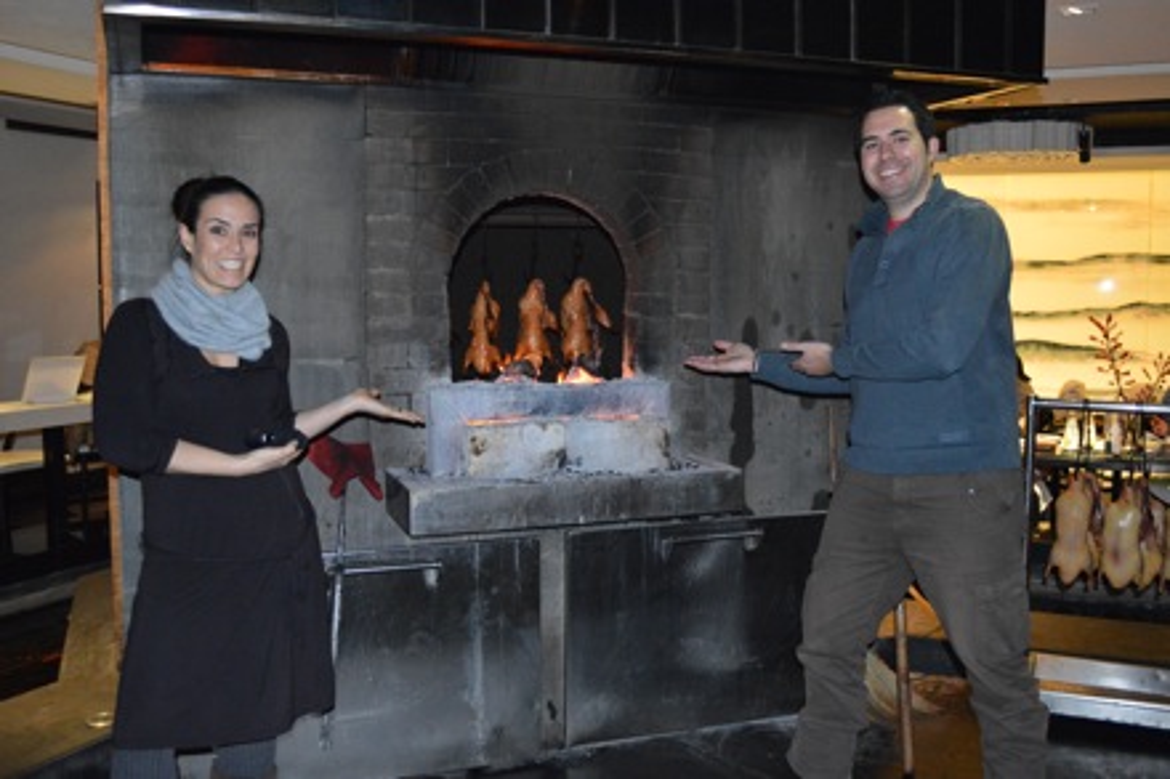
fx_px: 1169
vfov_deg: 36.8
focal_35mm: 36
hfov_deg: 53.1
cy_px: 390
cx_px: 585
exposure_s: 1/60
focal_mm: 24
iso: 3200
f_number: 4
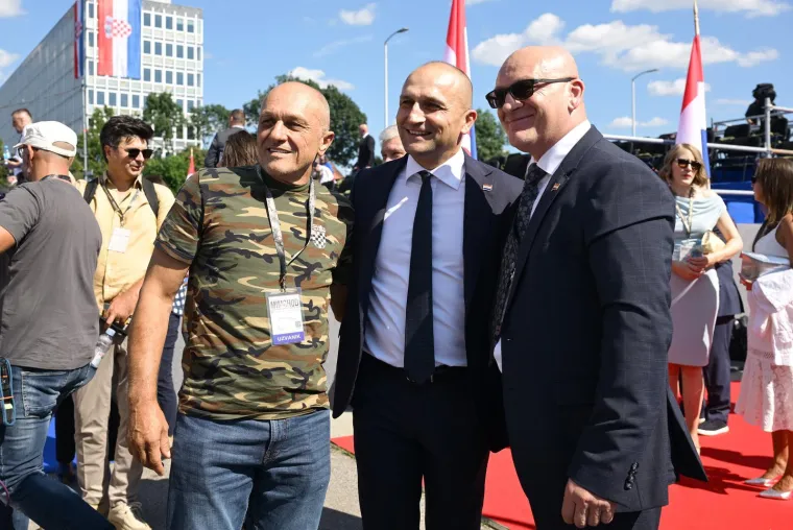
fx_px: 639
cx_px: 396
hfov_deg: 63.6
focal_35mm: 29
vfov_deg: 45.0
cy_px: 265
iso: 320
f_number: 4.5
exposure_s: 1/2000
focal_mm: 29
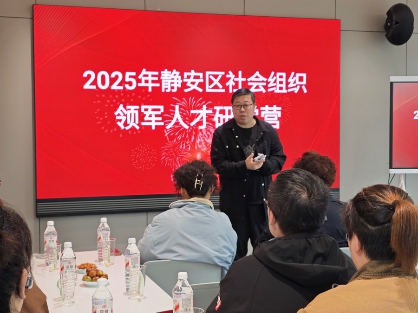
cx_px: 209
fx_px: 725
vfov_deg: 24.4
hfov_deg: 32.2
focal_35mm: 60
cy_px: 156
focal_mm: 6.55
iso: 100
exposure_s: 1/85.3
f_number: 1.6
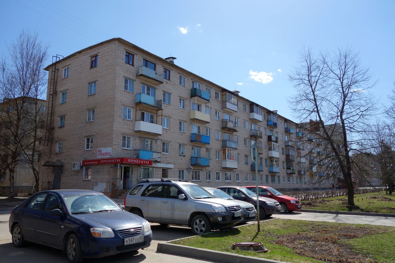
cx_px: 198
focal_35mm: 28
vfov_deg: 46.4
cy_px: 132
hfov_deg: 65.5
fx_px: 307
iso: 125
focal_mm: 10.4
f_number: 5.6
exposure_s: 1/500
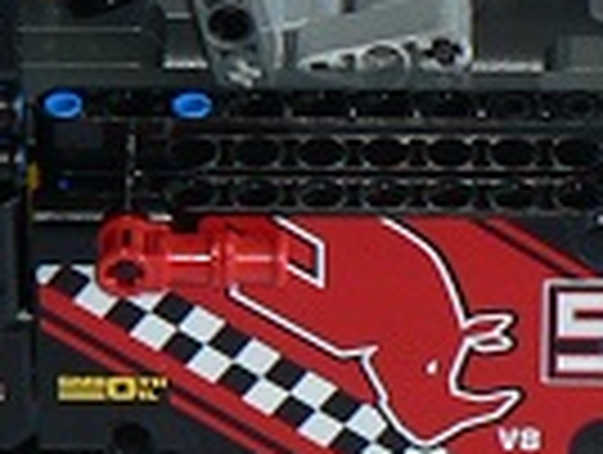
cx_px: 360
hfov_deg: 4.7
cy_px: 207
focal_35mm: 417
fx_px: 7277
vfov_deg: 3.6
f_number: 3.2
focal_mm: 11.6
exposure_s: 1/60
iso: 80
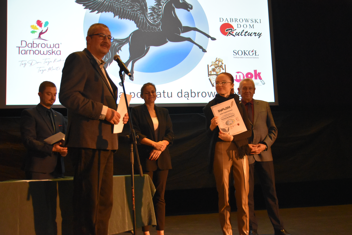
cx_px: 176
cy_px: 118
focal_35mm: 39
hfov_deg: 49.6
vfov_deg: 34.2
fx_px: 381
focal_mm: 26
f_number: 2.8
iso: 3200
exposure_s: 1/60
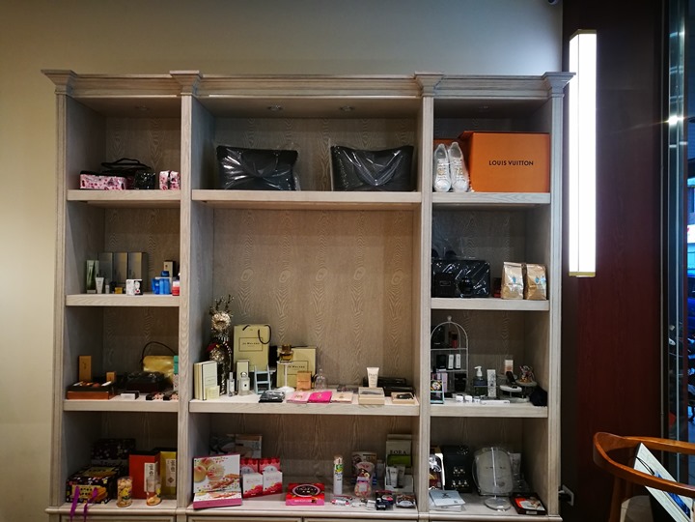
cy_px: 261
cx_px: 348
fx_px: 542
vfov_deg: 51.4
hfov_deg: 65.3
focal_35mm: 27
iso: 200
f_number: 2.2
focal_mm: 4.5
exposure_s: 1/30
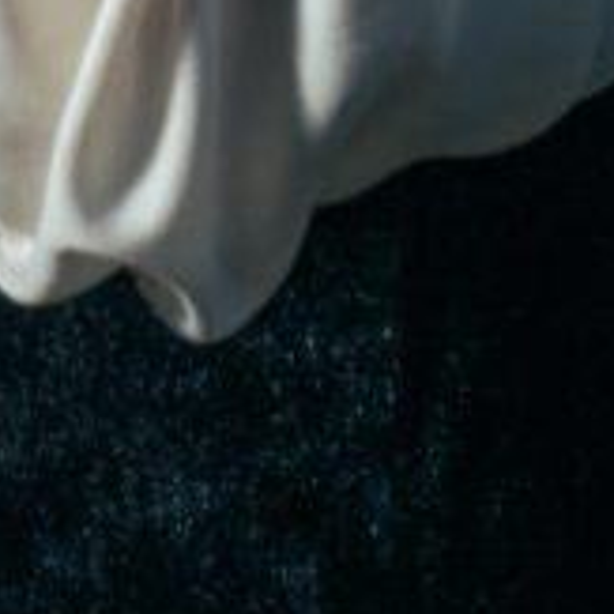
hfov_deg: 1.1
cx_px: -72
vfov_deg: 1.0
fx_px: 33493
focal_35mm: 1669
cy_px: -1450
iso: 100
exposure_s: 1/160
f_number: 6.3
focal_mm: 178
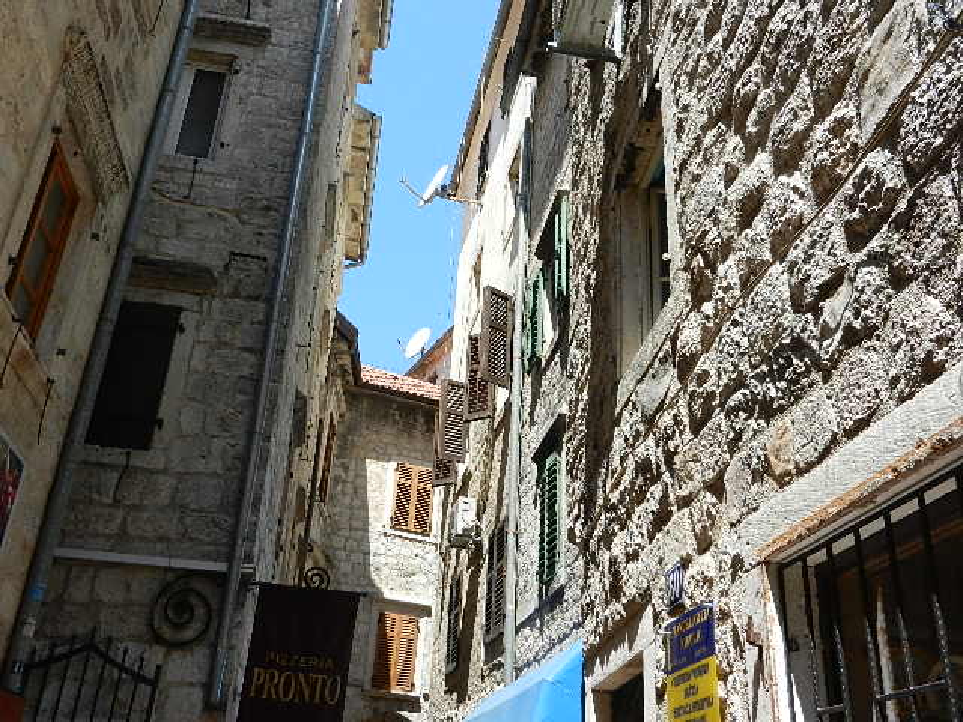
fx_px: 918
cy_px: 361
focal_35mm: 33
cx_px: 482
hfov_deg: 55.4
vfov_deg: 42.9
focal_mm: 5.9
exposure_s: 1/640
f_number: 3.8
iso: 160
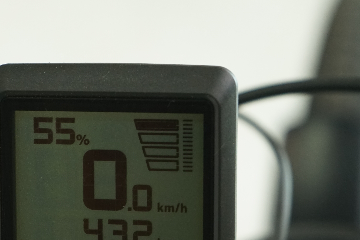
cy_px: 205
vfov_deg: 9.8
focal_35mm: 140
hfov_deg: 14.6
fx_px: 1400
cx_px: 108
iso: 1600
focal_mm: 70
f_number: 5.6
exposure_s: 1/200
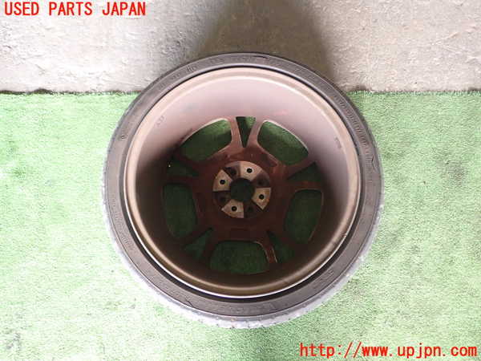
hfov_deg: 63.4
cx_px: 240
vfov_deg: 49.7
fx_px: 389
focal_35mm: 28
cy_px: 180
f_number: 2.2
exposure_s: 1/40
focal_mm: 5.05
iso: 200
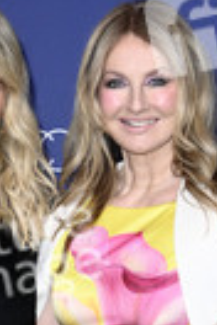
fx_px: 1591
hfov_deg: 7.8
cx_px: 47
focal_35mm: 176
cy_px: 389
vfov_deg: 11.5
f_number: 5.6
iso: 640
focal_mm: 58
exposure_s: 1/250
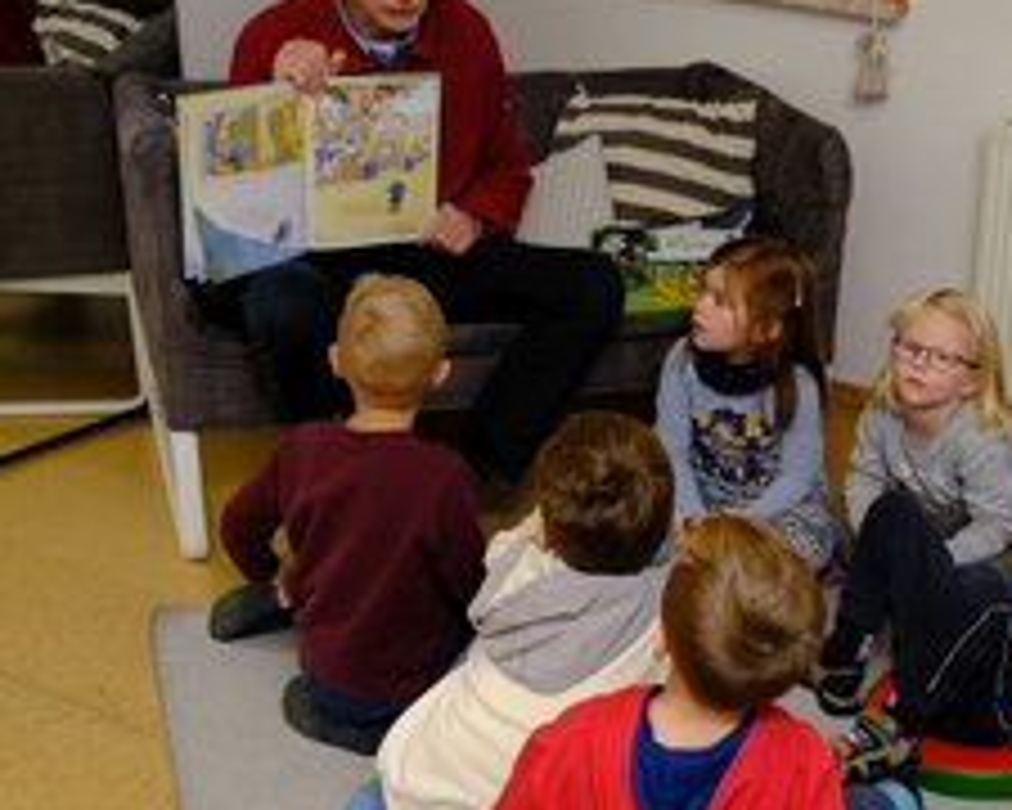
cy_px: 439
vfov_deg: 25.4
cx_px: 891
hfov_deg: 30.2
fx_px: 1797
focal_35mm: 60
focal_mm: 24.3
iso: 400
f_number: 3.2
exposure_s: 1/125
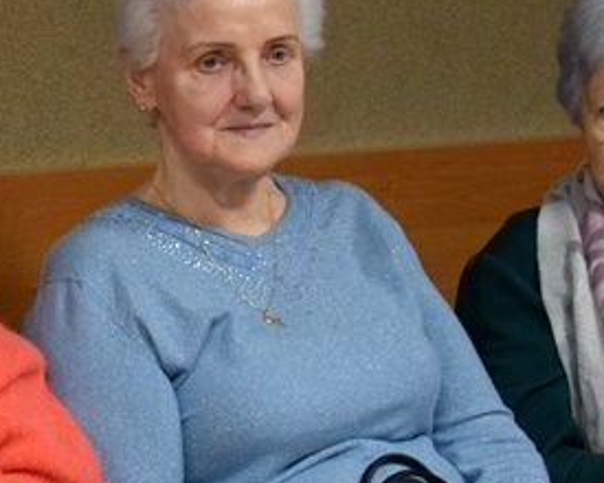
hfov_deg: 14.5
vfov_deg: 12.0
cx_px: -99
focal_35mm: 129
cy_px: 226
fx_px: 2306
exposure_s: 1/80
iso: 3600
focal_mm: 28
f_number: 4
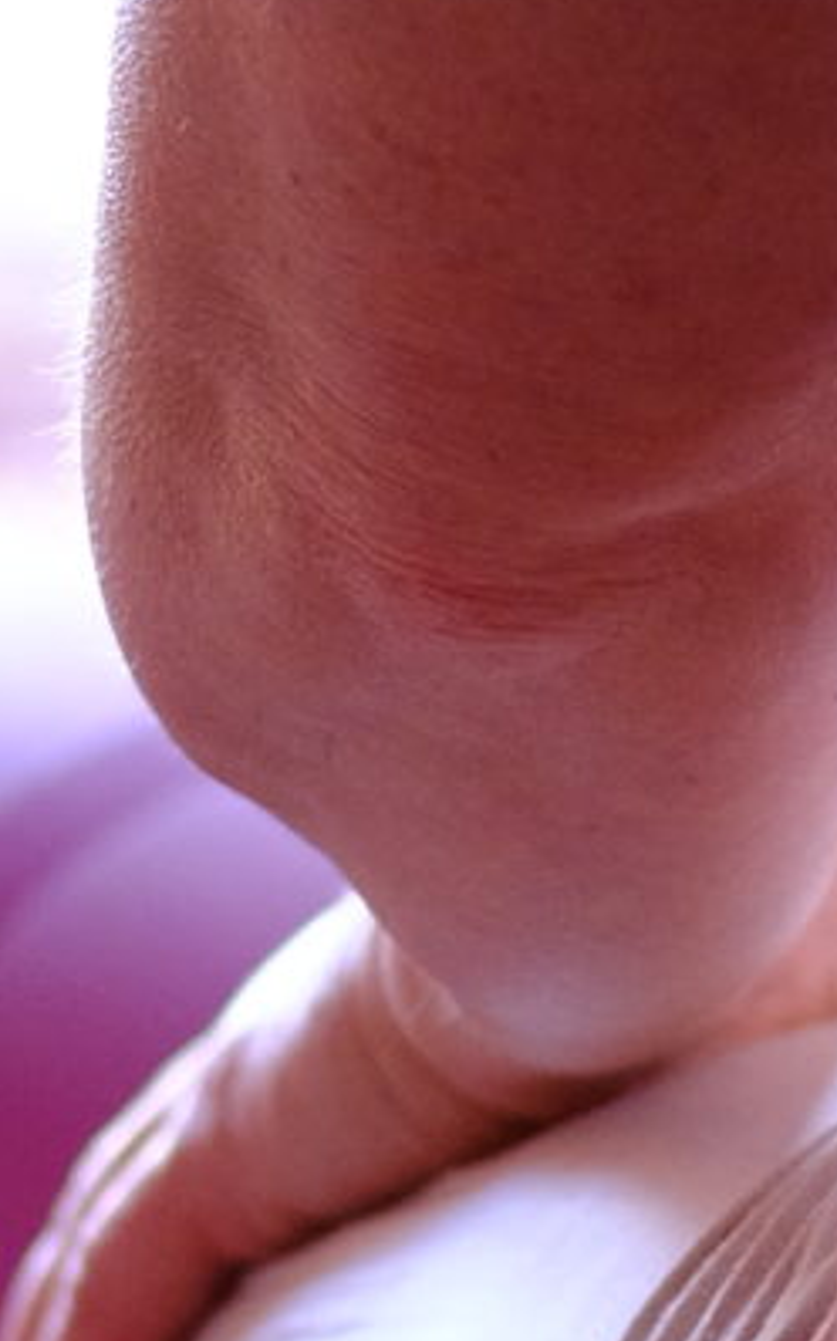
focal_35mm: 493
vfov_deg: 4.2
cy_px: 2625
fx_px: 18000
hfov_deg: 2.7
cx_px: -201
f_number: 2.2
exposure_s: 1/60
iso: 1000
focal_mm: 50
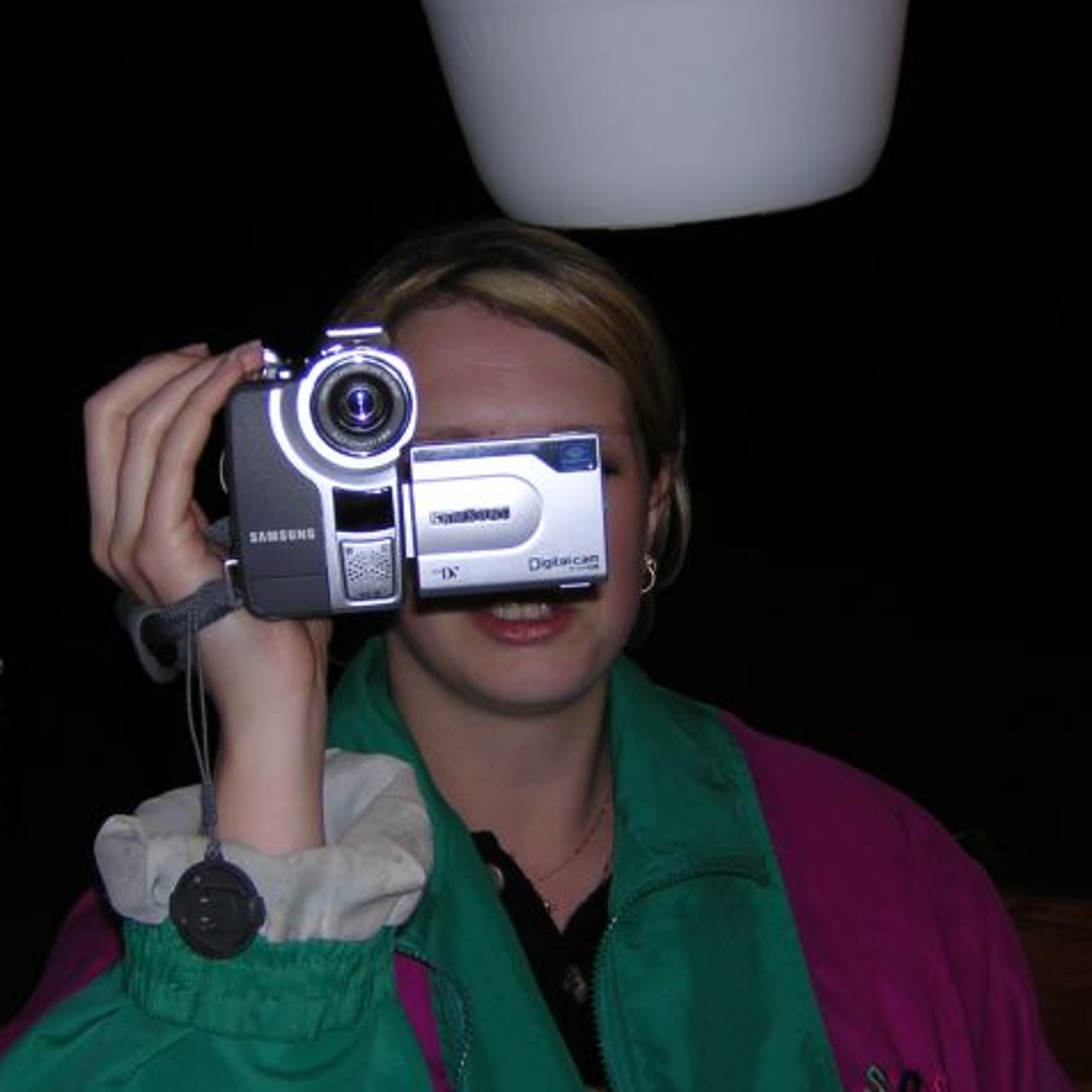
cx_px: 546
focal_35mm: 69
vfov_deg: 25.0
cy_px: 548
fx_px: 2463
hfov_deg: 25.0
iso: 100
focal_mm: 7.6
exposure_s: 1/60.1
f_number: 3.3
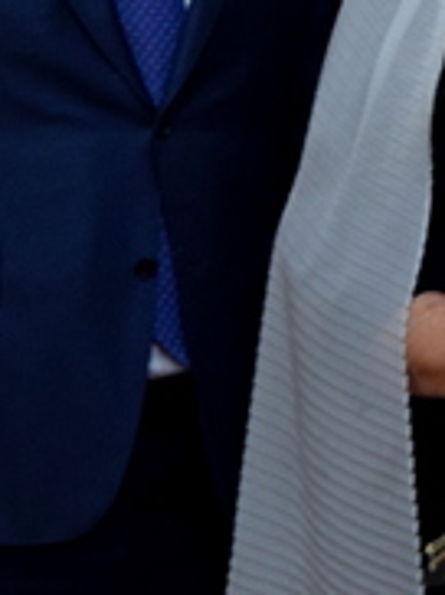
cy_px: -168
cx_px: 537
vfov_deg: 5.6
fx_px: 5998
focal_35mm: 349
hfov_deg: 4.2
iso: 1250
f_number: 5.6
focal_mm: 55
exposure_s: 1/60
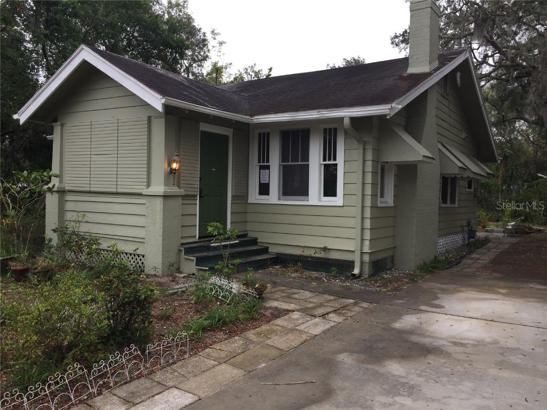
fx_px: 458
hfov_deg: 61.7
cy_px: 205
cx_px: 274
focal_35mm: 29
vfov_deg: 48.2
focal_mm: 4.15
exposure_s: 1/208
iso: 32
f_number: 2.2
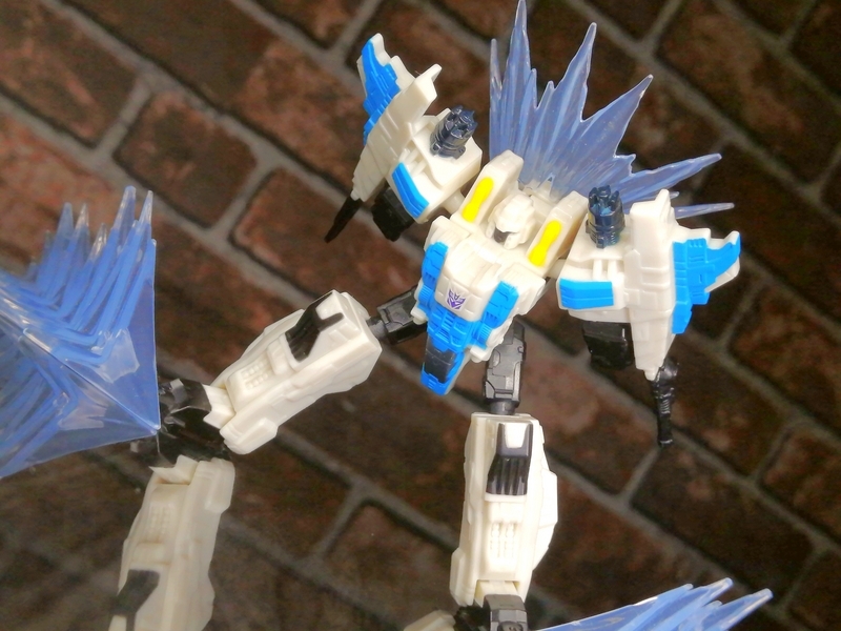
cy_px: 316
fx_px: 1336
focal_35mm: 55
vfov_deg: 26.6
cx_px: 420
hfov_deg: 34.9
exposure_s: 1/329
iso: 50
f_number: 1.8
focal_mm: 3.62
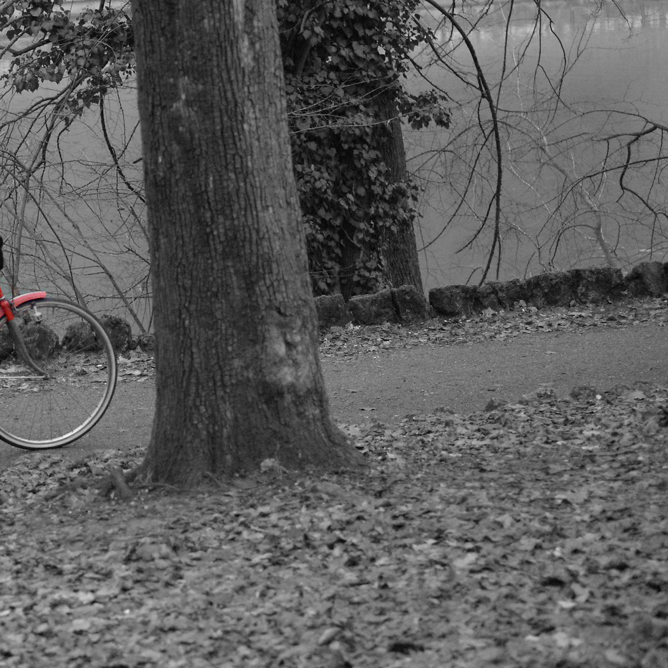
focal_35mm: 136
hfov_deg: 12.6
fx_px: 2969
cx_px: -64
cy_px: 249
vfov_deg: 12.8
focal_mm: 70
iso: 5000
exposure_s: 1/1000
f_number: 4.5
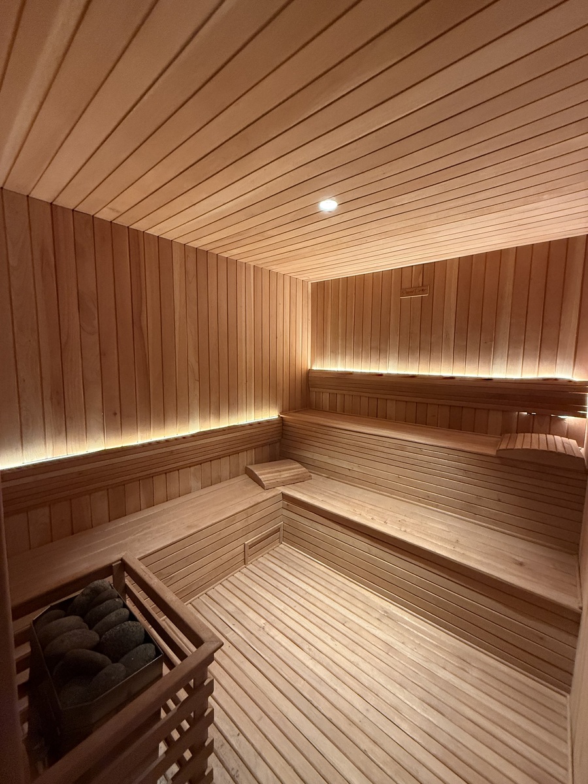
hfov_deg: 85.7
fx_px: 317
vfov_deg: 102.1
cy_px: 392
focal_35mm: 14
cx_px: 294
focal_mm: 2.22
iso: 500
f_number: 2.2
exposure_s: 1/60
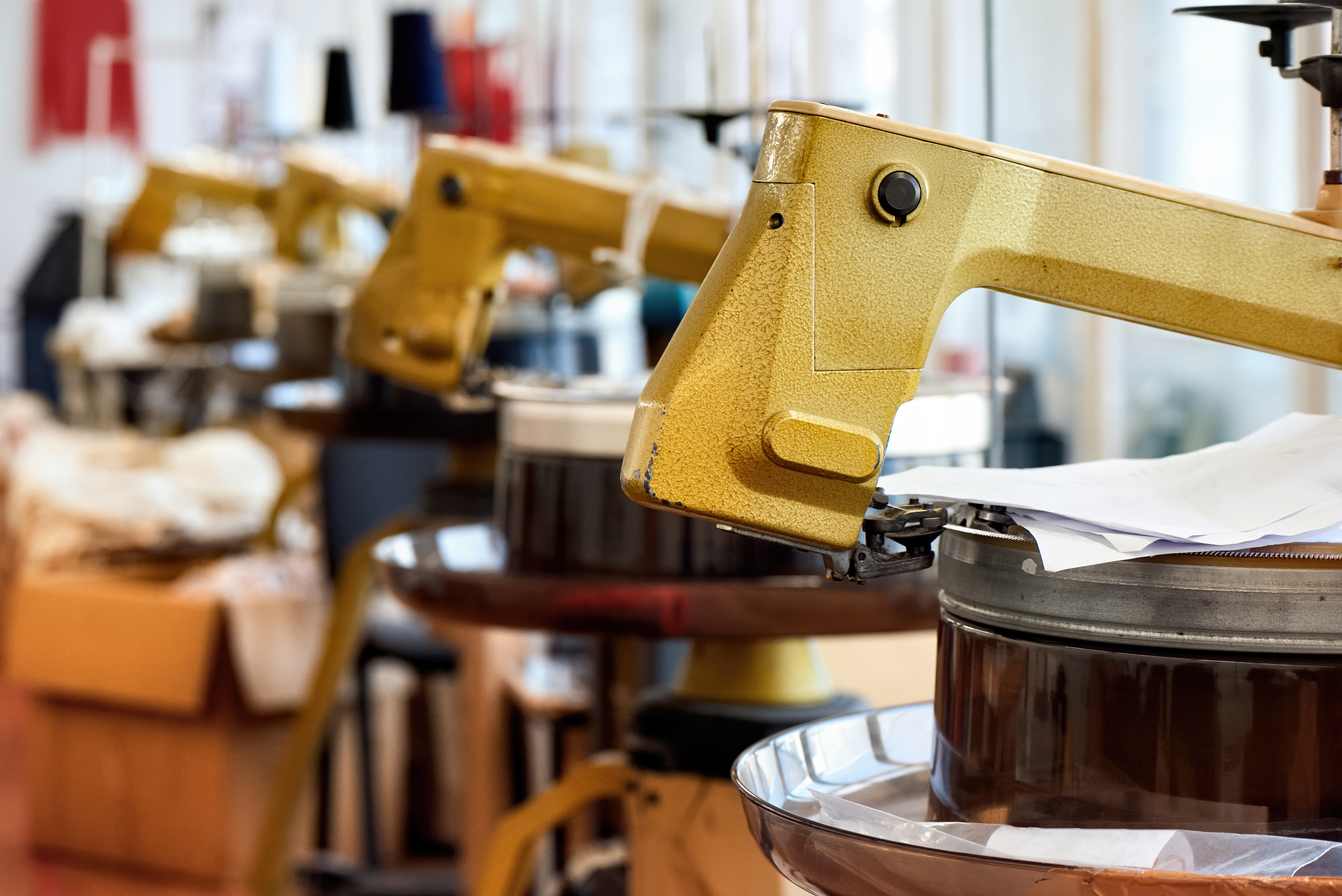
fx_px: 3915
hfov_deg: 19.5
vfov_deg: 13.1
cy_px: 448
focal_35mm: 105
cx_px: 671
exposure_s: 1/320
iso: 2000
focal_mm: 105
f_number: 5.6
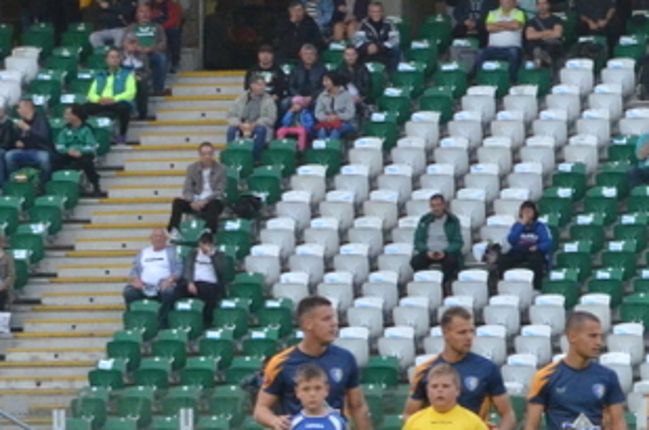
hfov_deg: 5.0
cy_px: 456
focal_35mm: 408
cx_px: 792
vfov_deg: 3.4
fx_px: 7344
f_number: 6.3
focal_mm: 70
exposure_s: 1/640
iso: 1600
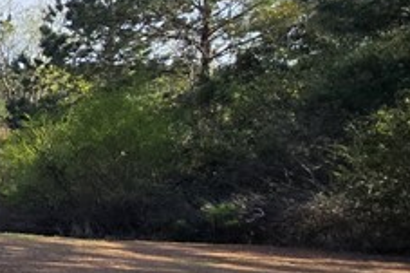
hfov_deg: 17.3
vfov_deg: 22.2
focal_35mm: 61
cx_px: -484
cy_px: 165
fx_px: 694
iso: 50
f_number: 2.2
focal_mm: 2.2
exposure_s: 1/1358
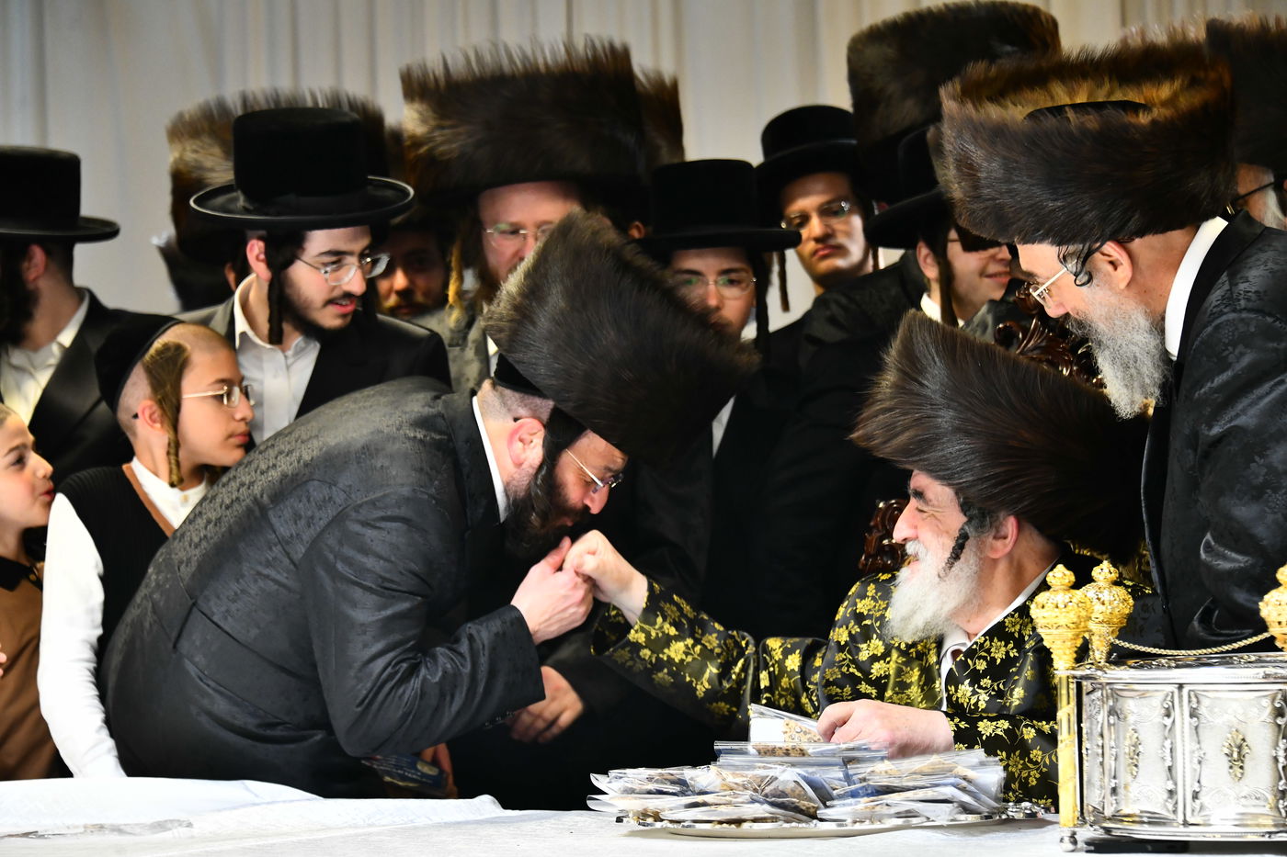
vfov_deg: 13.0
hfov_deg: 19.5
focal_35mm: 105
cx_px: 644
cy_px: 428
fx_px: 3753
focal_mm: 105
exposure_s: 1/125
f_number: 5.6
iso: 2000
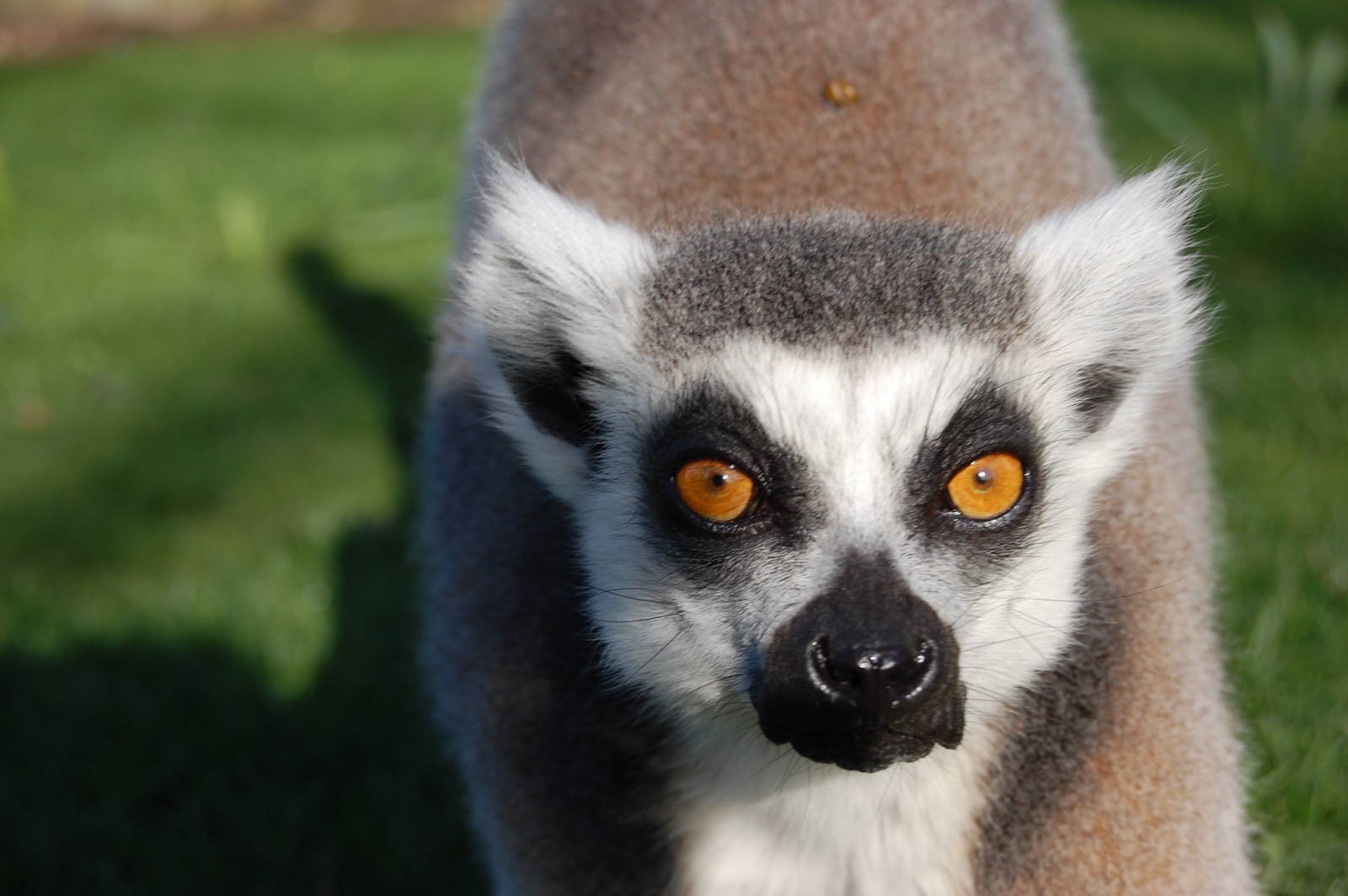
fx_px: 3087
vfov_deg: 16.5
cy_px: 448
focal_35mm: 82
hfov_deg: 24.6
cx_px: 674
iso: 200
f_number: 9
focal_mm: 55
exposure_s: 1/320
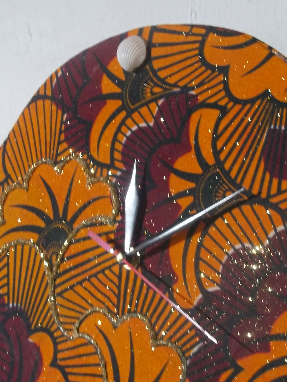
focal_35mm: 59
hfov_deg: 24.4
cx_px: 232
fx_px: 652
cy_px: 247
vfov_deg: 32.5
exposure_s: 1/8
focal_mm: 5.7
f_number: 2.9
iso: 196
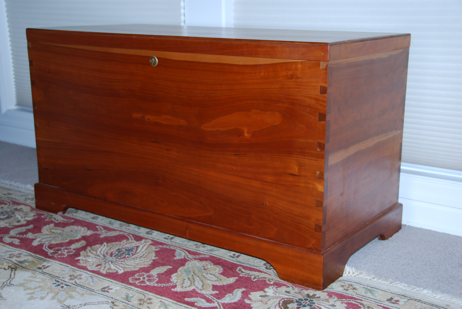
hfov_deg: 41.1
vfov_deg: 28.2
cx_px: 231
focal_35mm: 48
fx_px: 617
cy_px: 154
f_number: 4.2
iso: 200
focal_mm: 32
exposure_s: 1/60
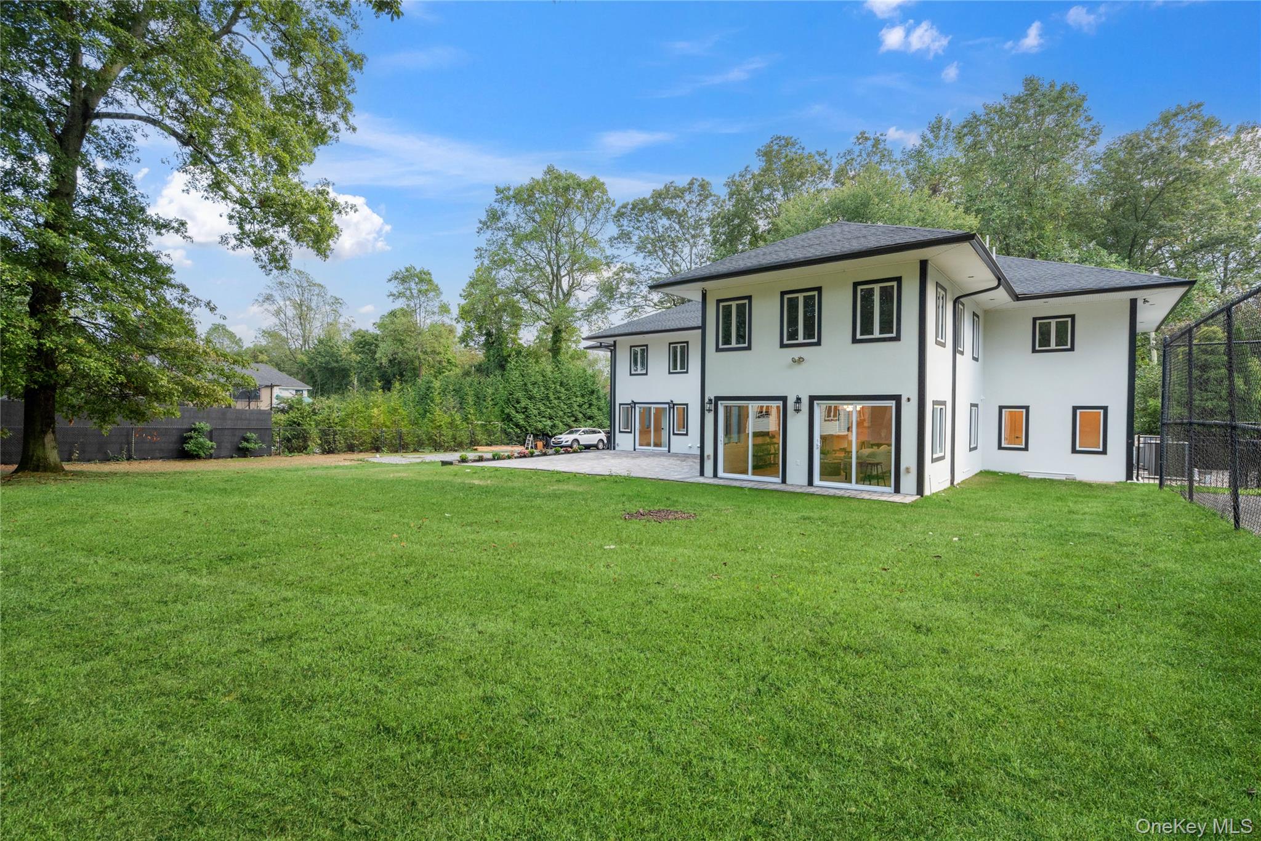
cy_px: 420
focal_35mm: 16
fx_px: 560
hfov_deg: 96.7
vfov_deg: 73.7
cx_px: 630
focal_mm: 16
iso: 1000
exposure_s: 1/200
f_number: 6.3
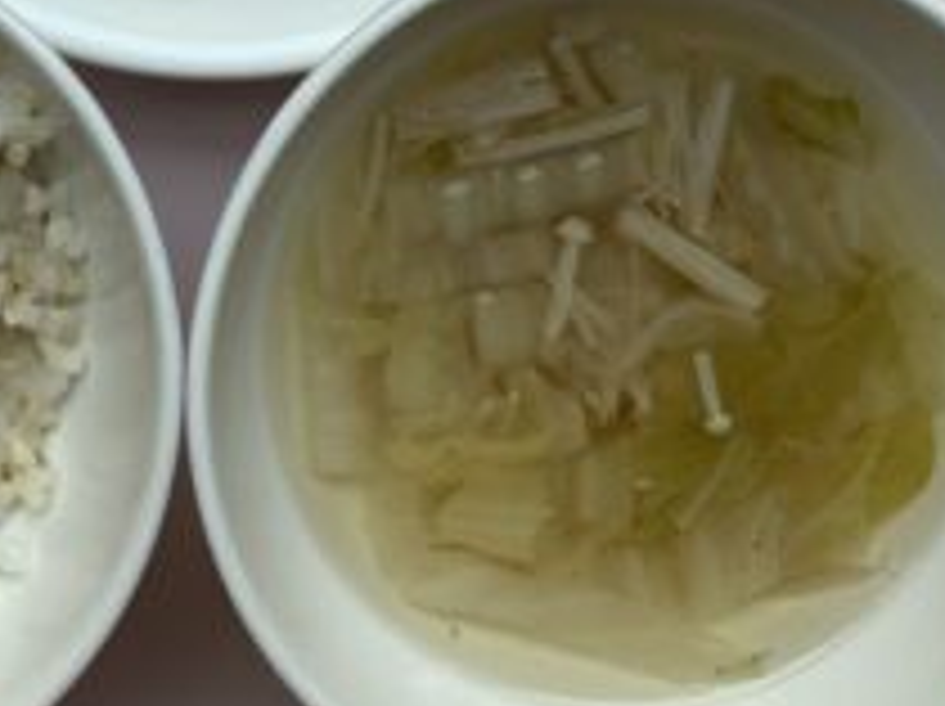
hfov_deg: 30.4
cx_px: 184
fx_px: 1691
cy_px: -61
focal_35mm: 62
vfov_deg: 22.4
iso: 25
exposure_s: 1/181
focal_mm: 4.25
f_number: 1.8
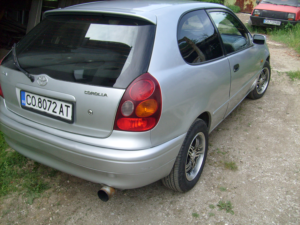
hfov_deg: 52.6
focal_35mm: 35
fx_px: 303
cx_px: 150
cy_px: 112
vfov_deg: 40.7
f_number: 7.1
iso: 80
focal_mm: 5.8
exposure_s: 1/60
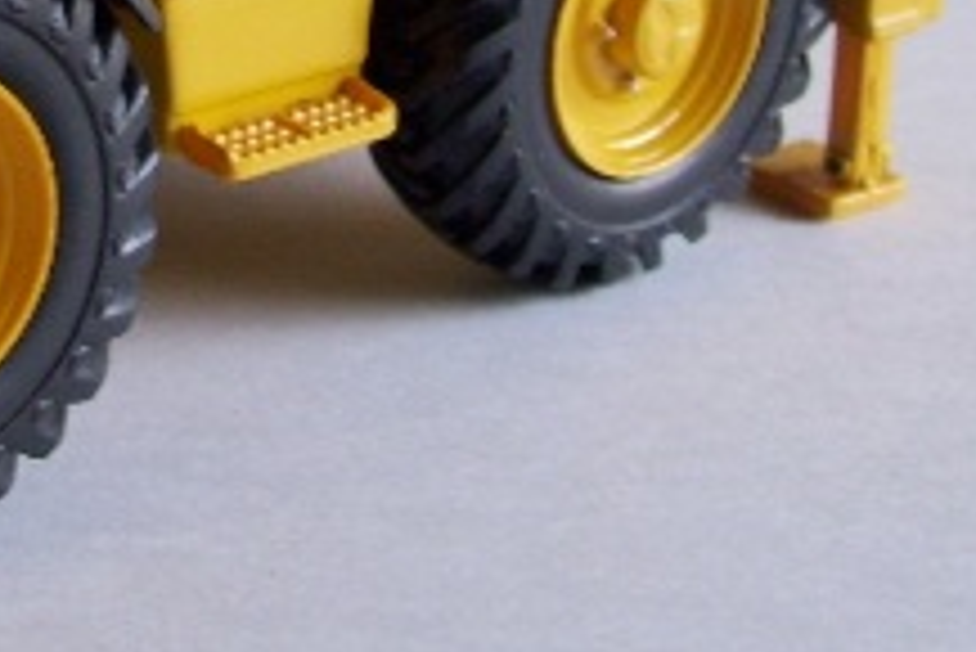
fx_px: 3554
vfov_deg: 10.2
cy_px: -250
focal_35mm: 131
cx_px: -11
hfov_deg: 15.3
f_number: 2.9
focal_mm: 5.7
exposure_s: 1/40
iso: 80
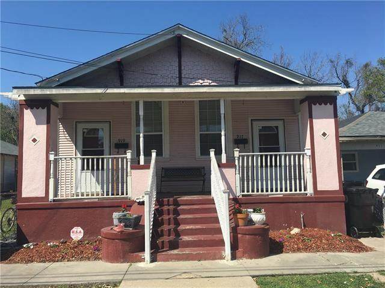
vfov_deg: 48.2
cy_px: 144
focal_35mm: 29
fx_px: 323
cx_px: 192
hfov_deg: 61.7
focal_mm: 4.15
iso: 25
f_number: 2.2
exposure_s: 1/1672
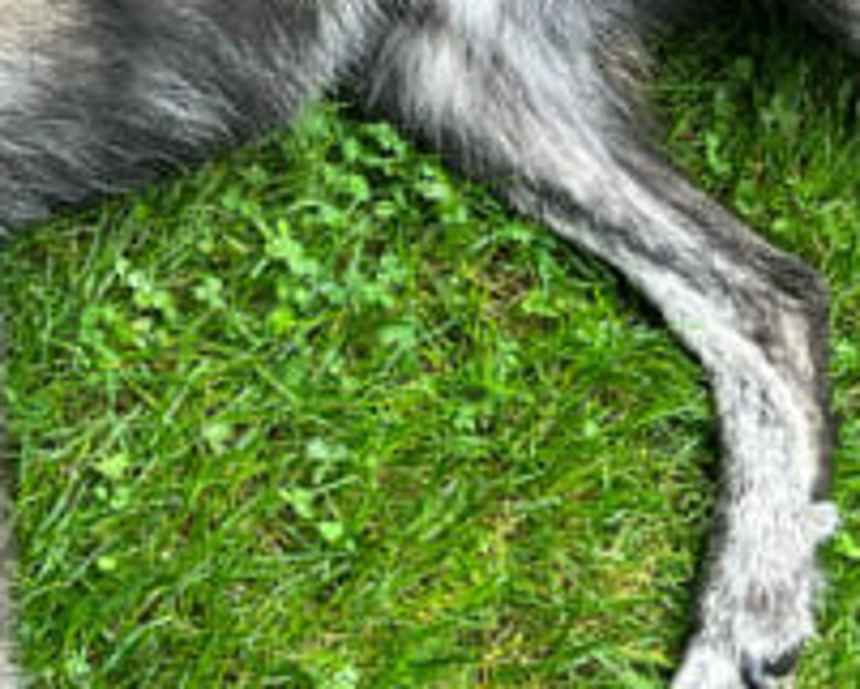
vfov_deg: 15.0
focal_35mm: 101
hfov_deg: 18.1
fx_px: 2572
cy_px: 21
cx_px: -154
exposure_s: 1/122
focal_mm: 5.1
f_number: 1.6
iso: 40
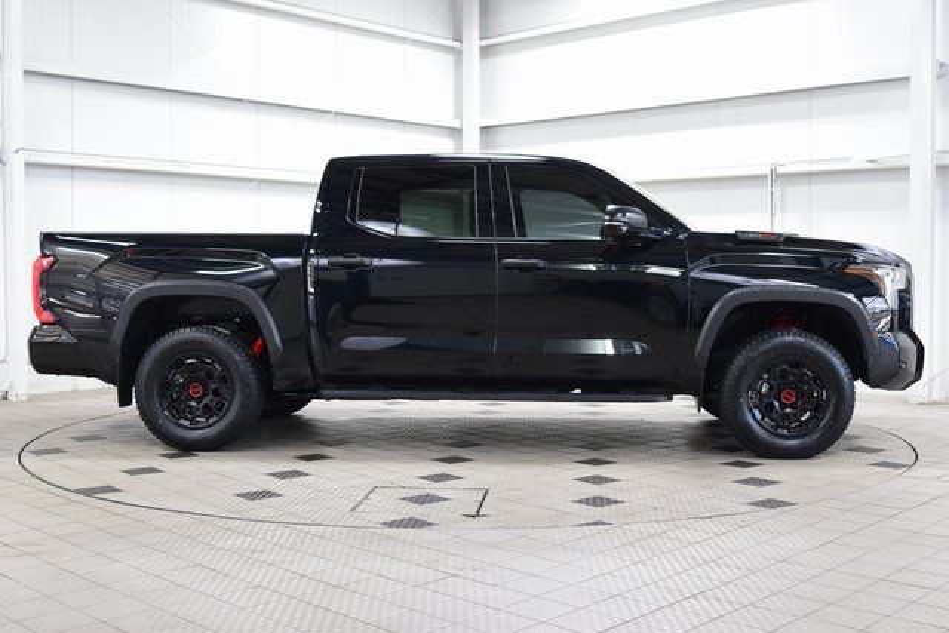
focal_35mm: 42
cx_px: 474
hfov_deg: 46.4
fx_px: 1107
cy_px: 316
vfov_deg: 31.9
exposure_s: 1/60
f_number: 4
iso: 1600
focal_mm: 28
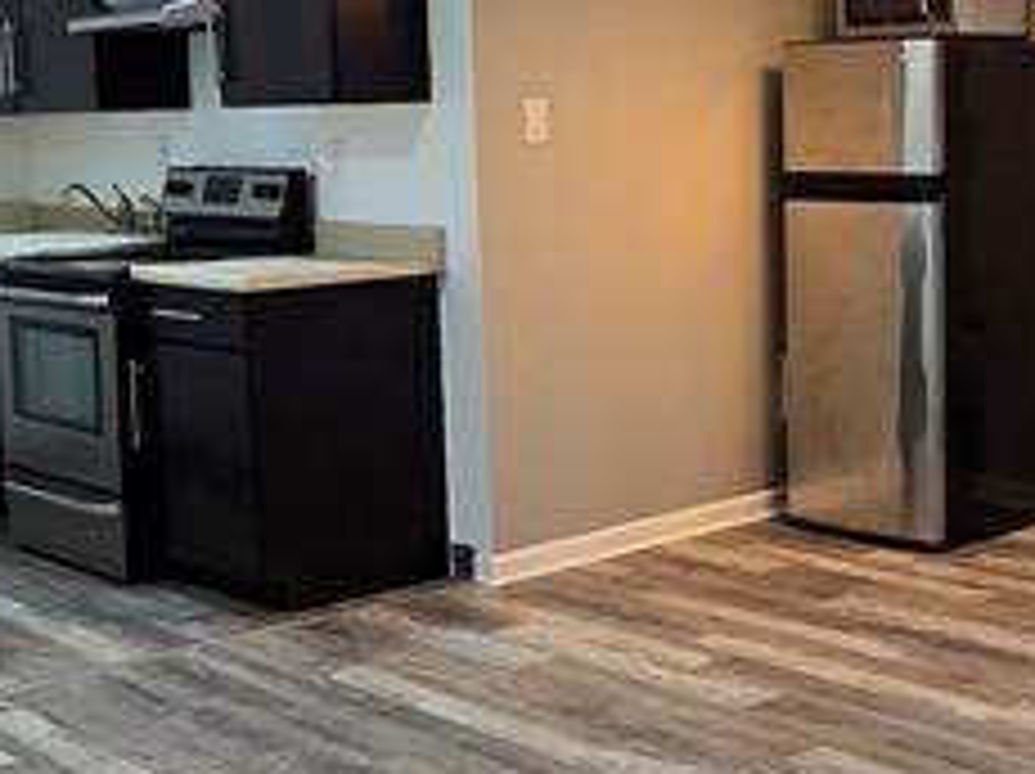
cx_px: 770
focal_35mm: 58
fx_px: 1732
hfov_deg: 32.7
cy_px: 288
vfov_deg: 25.1
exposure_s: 1/60
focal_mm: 2.2
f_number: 2.2
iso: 80
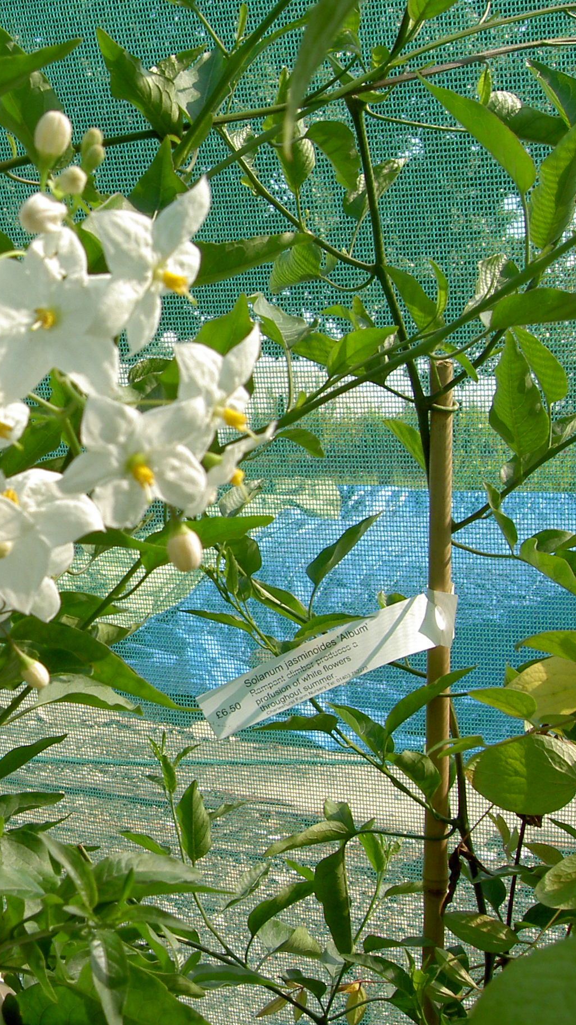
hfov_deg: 19.9
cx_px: 31
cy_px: 538
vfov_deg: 35.4
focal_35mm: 59
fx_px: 1602
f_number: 4.9
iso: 50
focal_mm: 6.3
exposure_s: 1/200
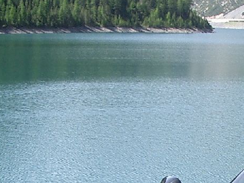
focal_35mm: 125
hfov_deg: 15.3
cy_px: 228
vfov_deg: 11.6
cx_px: 272
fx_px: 881
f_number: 4.3
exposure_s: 1/200
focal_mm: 5.8
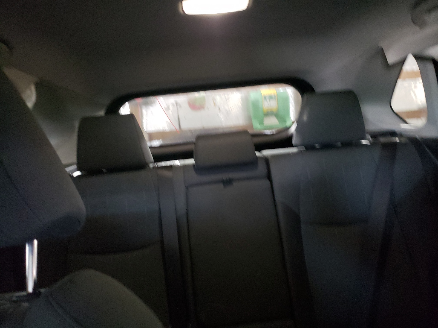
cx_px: 219
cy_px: 164
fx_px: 329
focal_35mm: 26
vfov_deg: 53.1
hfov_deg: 67.3
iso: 627
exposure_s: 1/24
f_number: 1.5
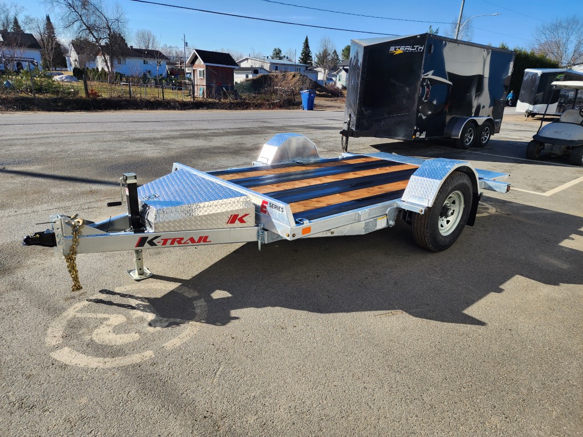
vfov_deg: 58.9
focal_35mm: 23
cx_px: 292
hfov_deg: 73.9
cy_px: 218
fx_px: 387
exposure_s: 1/748
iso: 12
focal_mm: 6.4
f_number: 1.8
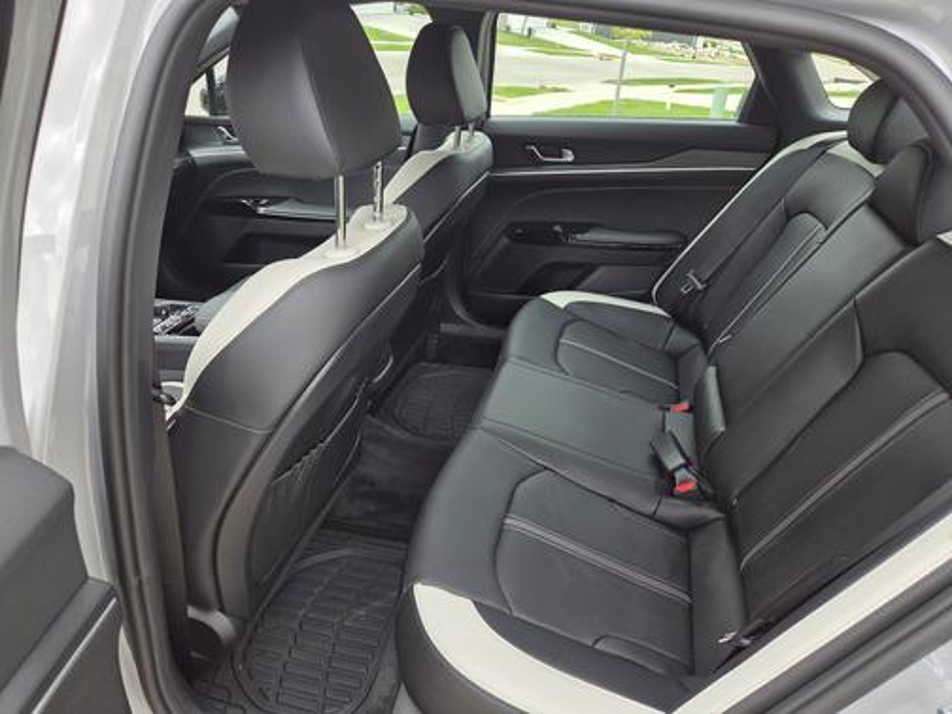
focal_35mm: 23
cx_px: 476
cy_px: 357
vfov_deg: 58.9
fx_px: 633
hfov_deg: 73.9
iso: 25
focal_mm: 5.4
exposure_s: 1/180
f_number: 1.8
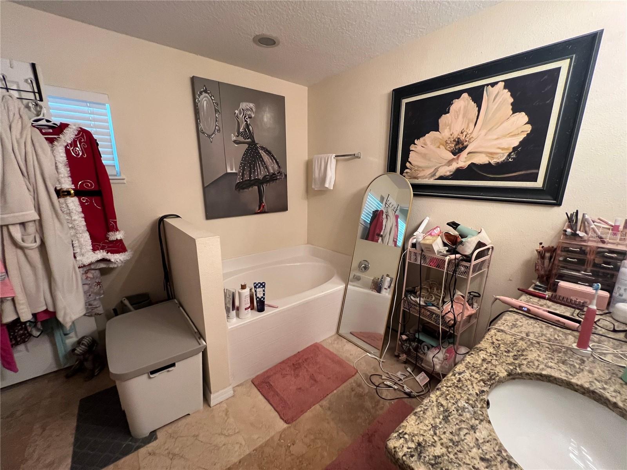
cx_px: 314
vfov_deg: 89.9
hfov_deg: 106.2
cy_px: 235
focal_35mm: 13
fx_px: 235
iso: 320
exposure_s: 1/60
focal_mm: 1.57
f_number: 1.8
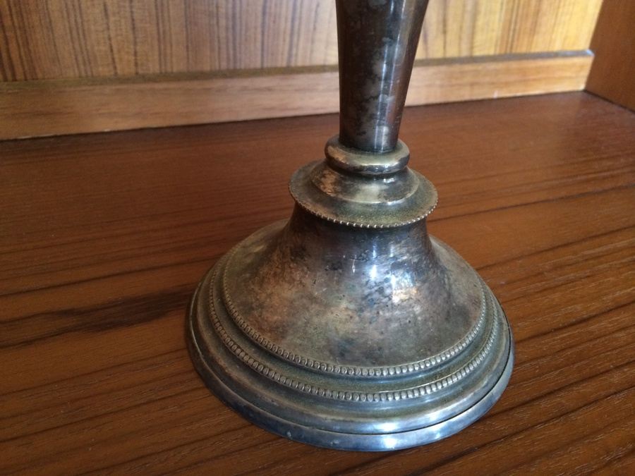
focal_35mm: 30
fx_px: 550
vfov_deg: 46.8
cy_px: 238
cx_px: 318
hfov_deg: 60.0
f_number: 2.2
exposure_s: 1/17
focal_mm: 4.12
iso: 320
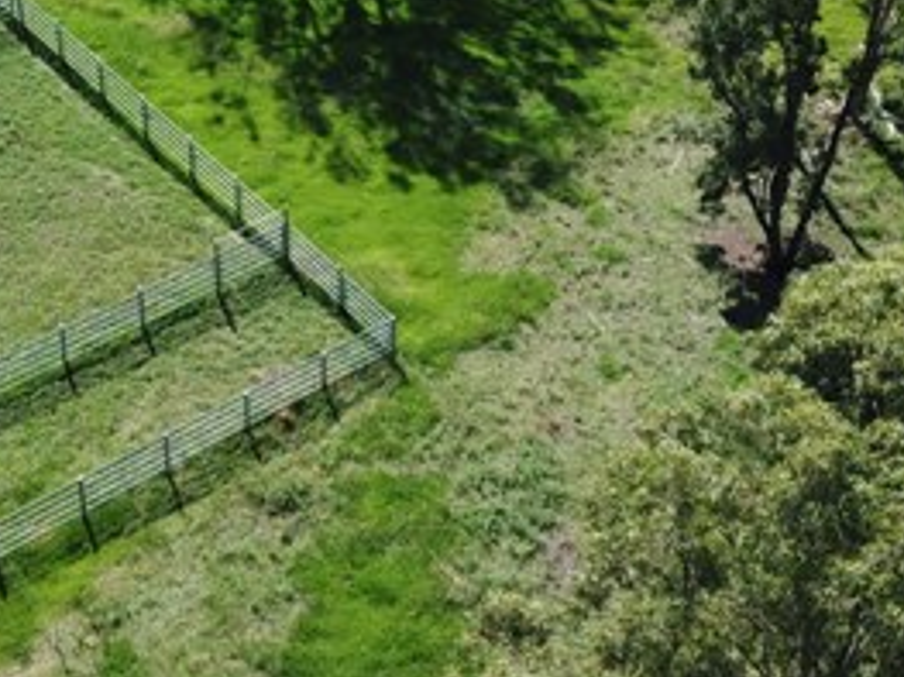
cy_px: 230
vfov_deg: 18.6
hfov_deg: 24.7
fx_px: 2062
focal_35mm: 79
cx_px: 354
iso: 100
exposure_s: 1/728
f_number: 2.2
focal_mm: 4.7
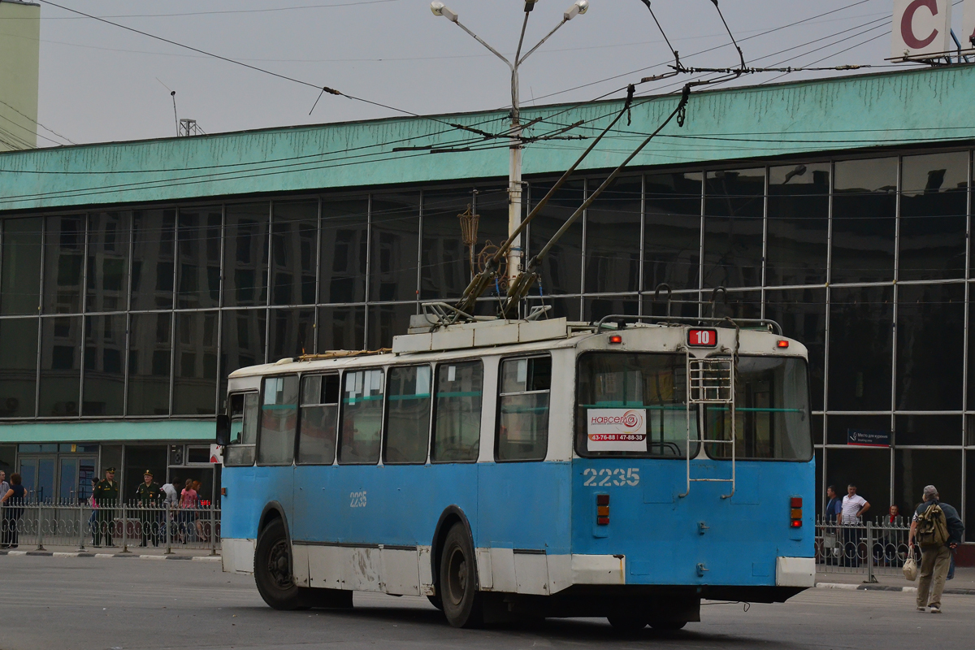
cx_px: 488
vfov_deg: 11.4
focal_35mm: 120
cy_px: 325
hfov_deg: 17.1
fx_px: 3250
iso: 800
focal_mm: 80
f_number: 8
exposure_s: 1/500
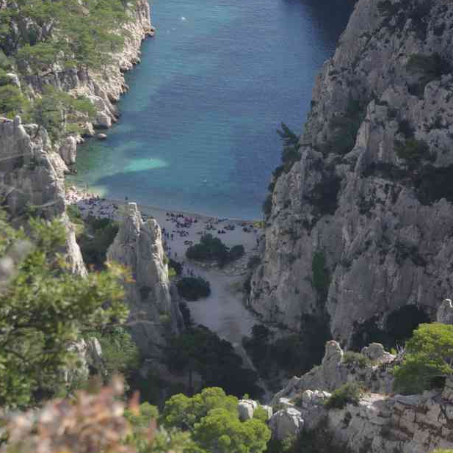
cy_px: 244
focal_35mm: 114
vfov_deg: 15.3
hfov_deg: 15.3
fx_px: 1683
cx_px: 239
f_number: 8
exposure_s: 1/125
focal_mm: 55
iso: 100
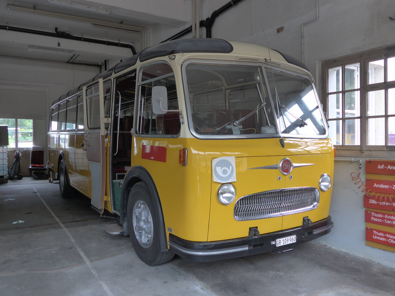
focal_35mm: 29
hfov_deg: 61.7
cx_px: 198
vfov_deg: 48.2
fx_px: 331
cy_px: 148
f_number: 2
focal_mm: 6
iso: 160
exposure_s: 1/125
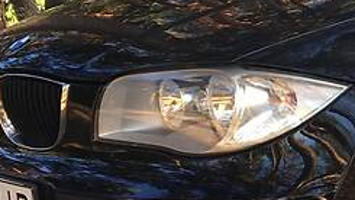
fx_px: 970
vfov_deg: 11.8
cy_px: 81
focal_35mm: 103
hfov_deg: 19.3
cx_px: 452
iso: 25
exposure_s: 1/50
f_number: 2.2
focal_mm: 4.2
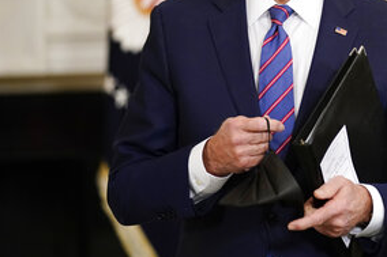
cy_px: 51
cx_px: 293
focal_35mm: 231
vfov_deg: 5.9
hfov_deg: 8.9
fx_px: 2482
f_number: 2.8
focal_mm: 128
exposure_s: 1/400
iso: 4000
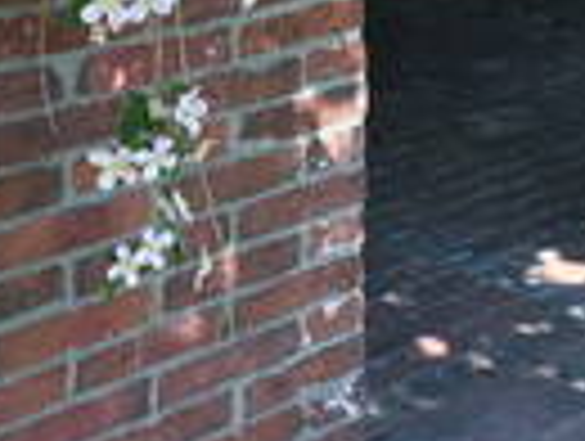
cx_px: 508
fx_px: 1507
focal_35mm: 89
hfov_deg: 21.6
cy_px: -135
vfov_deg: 15.8
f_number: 2.2
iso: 25
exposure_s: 1/126
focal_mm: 4.15
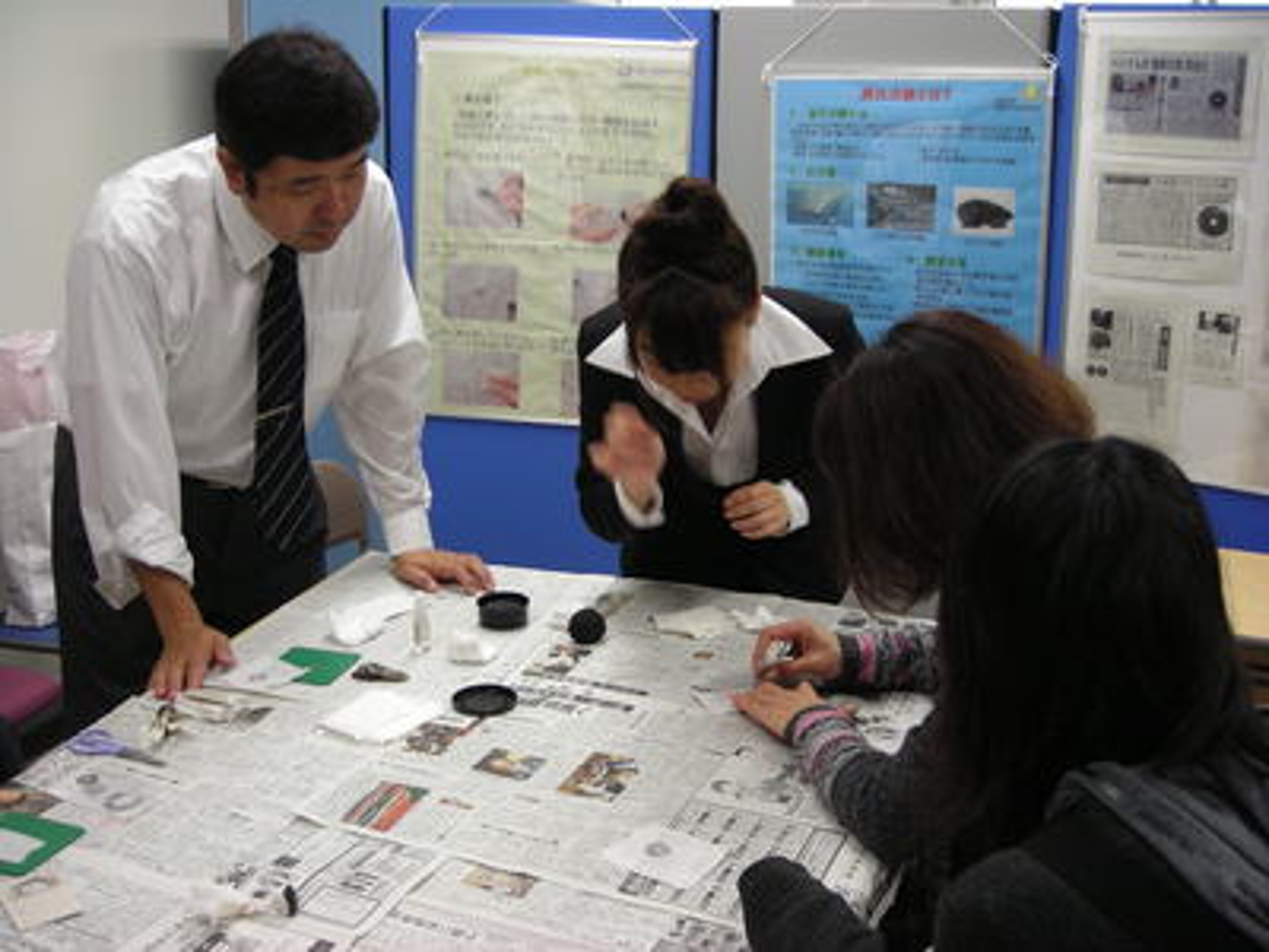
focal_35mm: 38
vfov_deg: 37.7
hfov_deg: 49.0
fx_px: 1393
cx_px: 634
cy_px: 476
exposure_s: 1/32.2
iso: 136
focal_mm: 6.3
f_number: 3.2
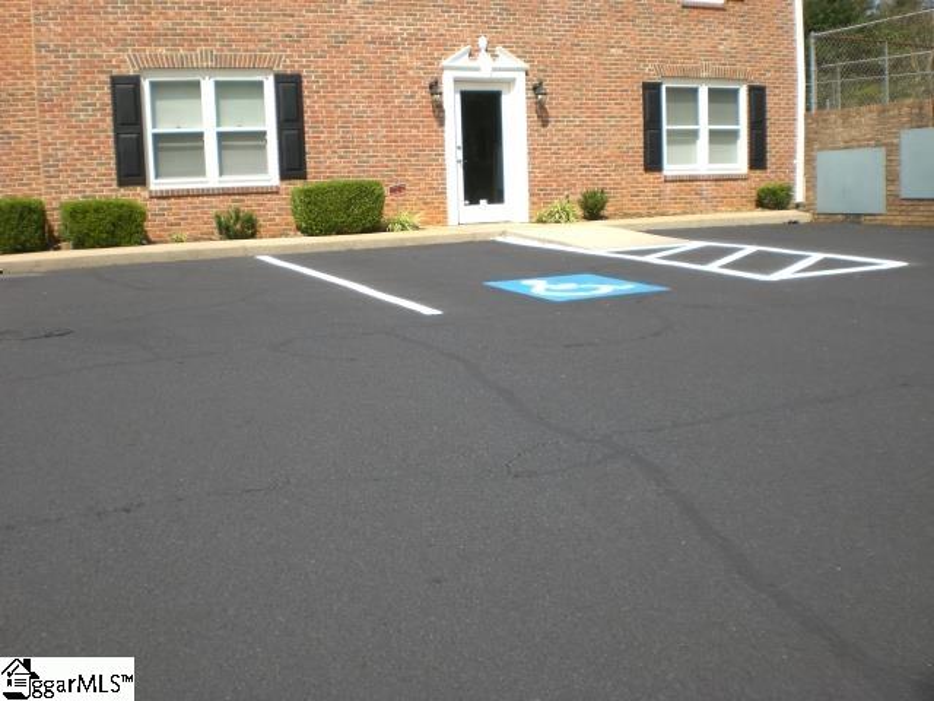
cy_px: 350
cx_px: 467
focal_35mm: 38
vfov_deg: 37.7
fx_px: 1025
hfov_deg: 49.0
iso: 50
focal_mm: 6.3
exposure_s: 1/400
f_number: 4.4
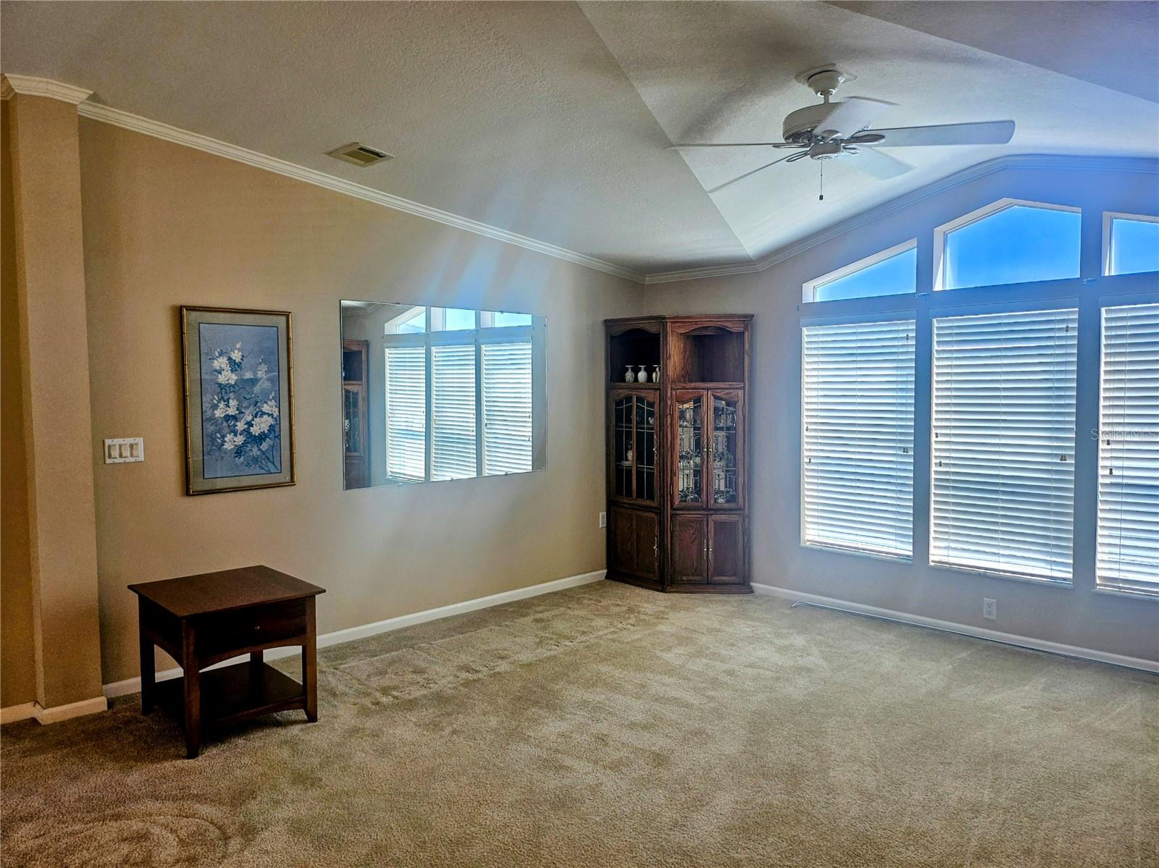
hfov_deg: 71.6
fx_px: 803
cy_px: 434
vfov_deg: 56.8
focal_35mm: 24
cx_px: 580
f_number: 1.8
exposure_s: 1/175
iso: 50
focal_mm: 5
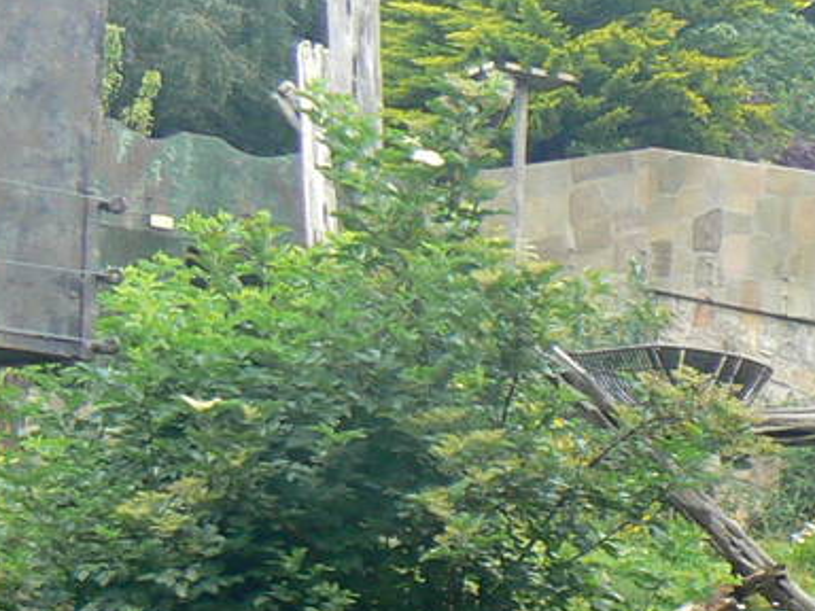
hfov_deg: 12.3
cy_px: 876
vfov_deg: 9.6
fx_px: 3532
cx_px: 1365
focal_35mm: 150
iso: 80
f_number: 4.5
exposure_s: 1/100
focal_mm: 6
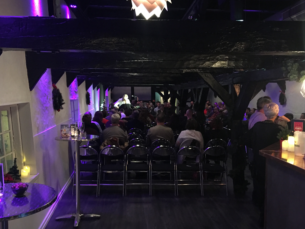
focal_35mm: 34
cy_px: 120
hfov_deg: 53.9
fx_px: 300
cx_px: 146
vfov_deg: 41.8
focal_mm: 4.15
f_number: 2.2
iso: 100
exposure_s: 1/4
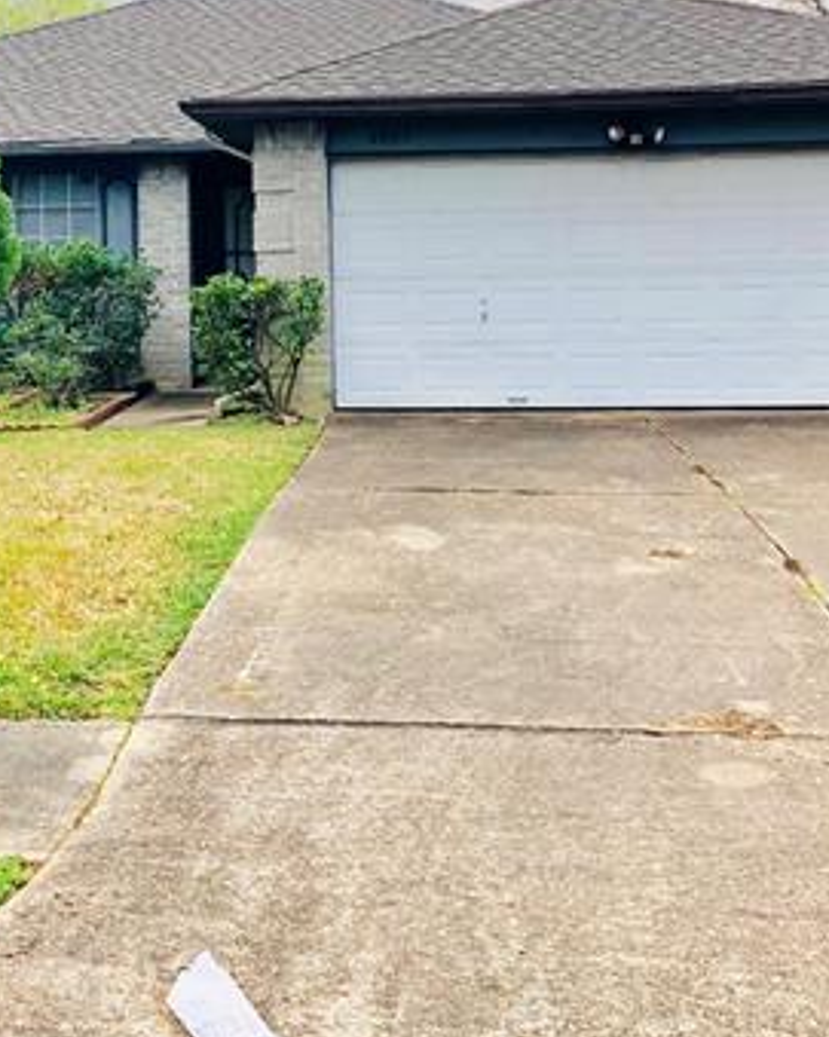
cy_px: 217
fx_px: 1902
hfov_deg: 24.2
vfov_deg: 29.8
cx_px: 156
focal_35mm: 62
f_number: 1.8
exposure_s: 1/716
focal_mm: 4
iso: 20
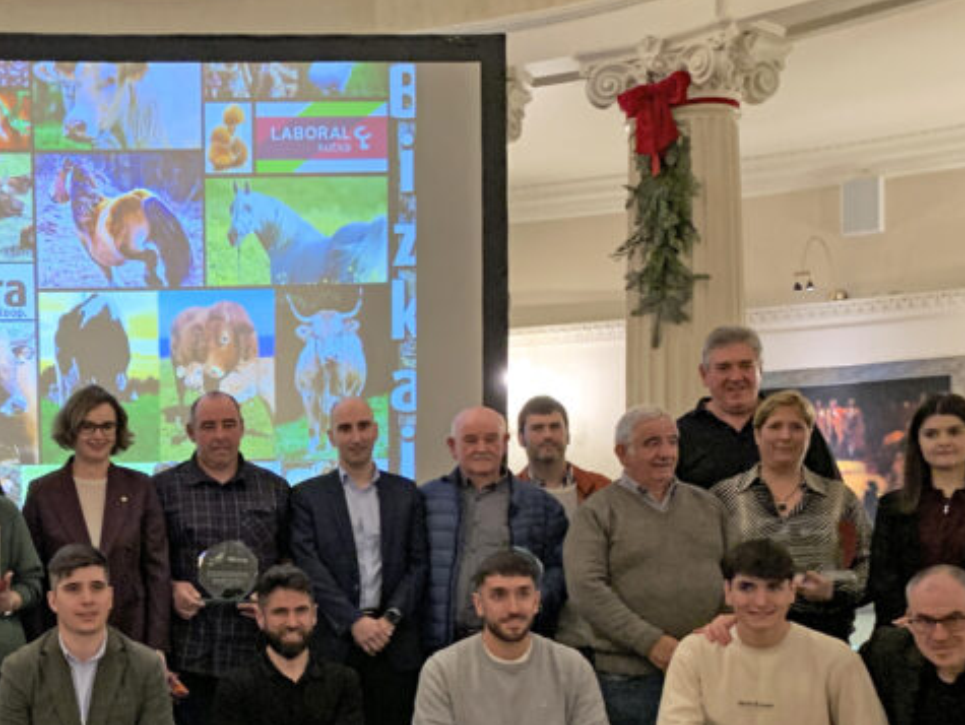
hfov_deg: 32.7
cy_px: 607
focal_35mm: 56
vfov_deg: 25.6
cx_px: 108
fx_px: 1562
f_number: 1.8
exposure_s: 1/50
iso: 320
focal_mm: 4.25
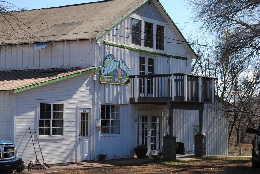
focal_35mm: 82
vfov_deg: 16.6
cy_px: 87
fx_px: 597
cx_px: 130
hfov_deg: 24.6
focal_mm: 55
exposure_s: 1/200
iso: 100
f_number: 7.1
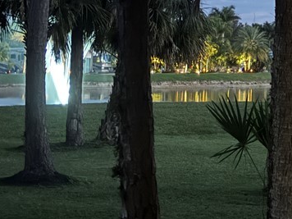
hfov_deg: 13.9
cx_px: 342
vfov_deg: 10.6
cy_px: -39
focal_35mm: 138
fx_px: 1164
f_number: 1.78
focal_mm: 6.76
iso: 1000
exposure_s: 1/2
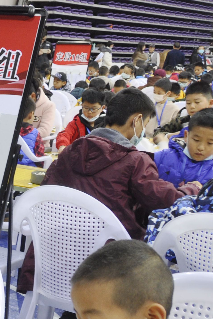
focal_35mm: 81
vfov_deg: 24.8
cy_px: 240
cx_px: -235
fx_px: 719
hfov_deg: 13.8
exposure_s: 1/25
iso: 400
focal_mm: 18
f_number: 5
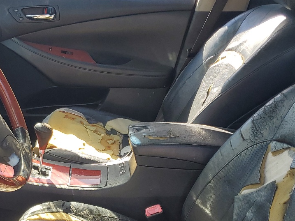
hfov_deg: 32.7
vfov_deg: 24.7
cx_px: 81
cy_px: 183
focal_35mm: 58
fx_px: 494
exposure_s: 1/417
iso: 50
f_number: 1.5
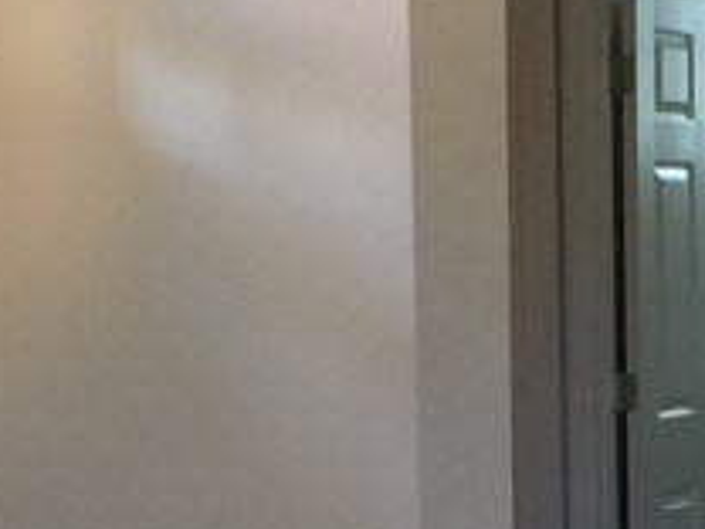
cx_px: 736
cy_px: 468
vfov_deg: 10.3
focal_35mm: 143
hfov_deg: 13.6
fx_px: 2912
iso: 50
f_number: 2.2
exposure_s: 1/30
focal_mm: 4.15
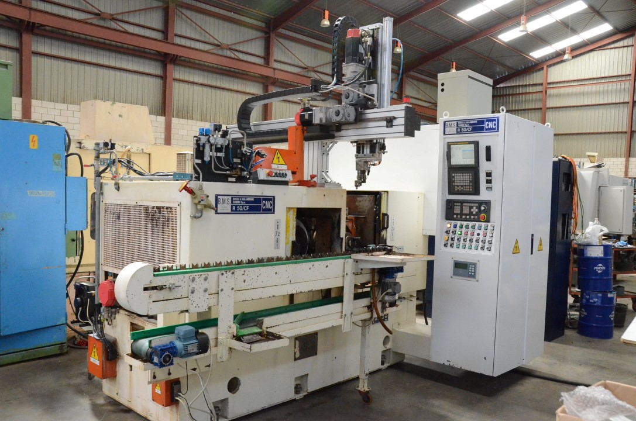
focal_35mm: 30
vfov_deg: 43.4
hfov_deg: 62.0
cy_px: 210
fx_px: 529
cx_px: 318
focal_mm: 20
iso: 6400
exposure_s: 1/200
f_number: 7.1
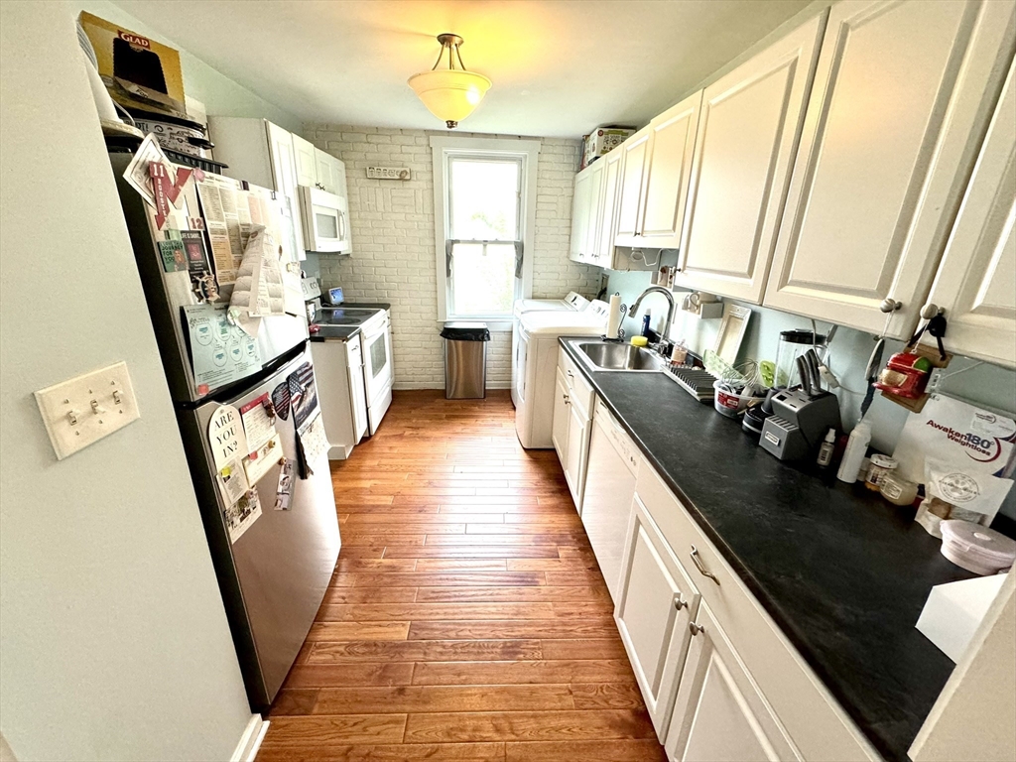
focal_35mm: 14
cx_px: 508
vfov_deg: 85.7
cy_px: 381
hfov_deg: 102.1
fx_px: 411
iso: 320
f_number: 2.2
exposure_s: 1/120
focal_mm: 2.22
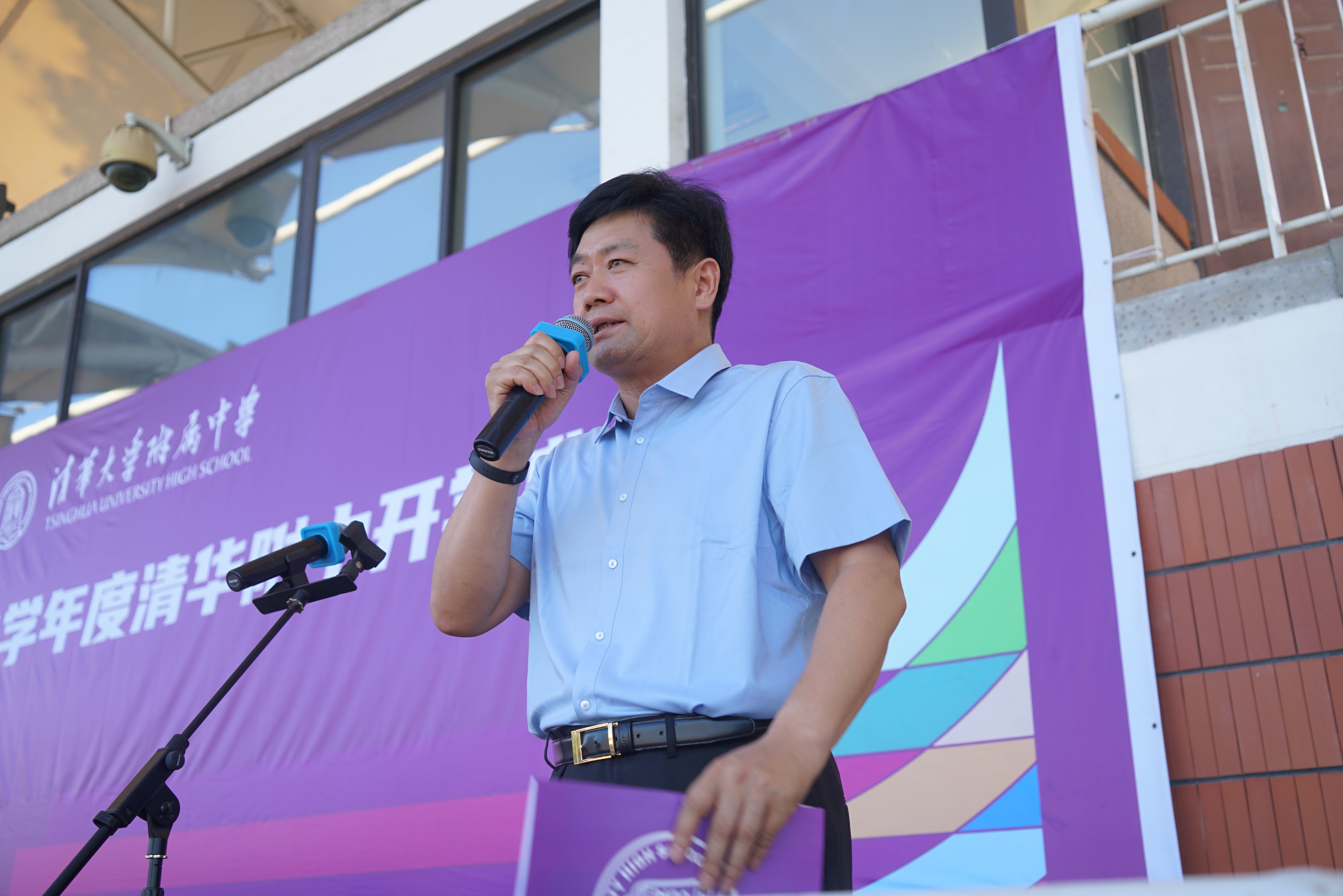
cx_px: 672
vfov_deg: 36.9
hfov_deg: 53.1
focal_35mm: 36
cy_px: 448
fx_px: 1343
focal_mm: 36
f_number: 4
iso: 125
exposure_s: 1/160
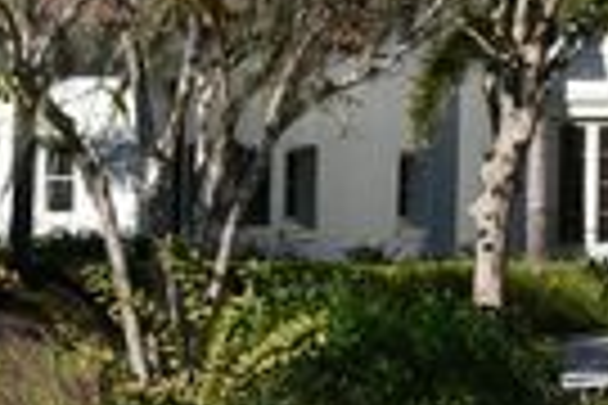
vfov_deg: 6.3
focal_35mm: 218
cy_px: 387
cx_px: -392
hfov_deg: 9.1
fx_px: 3681
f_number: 9
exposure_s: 1/320
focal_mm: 23
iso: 100
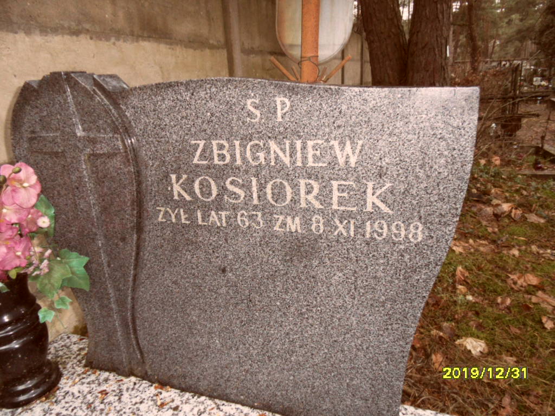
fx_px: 385
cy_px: 208
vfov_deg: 56.8
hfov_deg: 71.6
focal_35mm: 24
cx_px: 278
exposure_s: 1/30
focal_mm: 3.9
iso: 200
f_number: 3.2
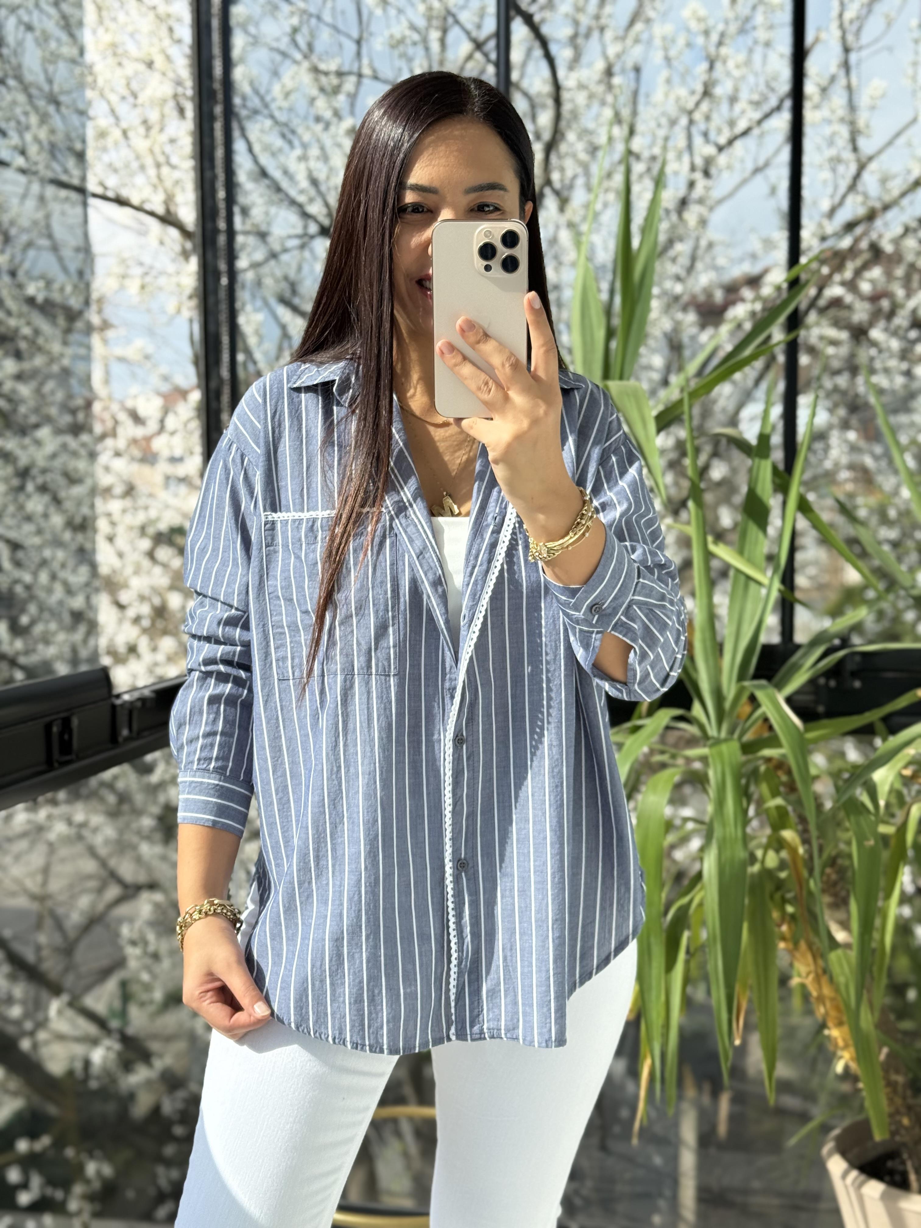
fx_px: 1703
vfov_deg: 39.7
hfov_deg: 30.3
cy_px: 614
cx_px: 460
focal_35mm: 48
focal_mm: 6.76
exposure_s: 1/1715
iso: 80
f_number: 1.78
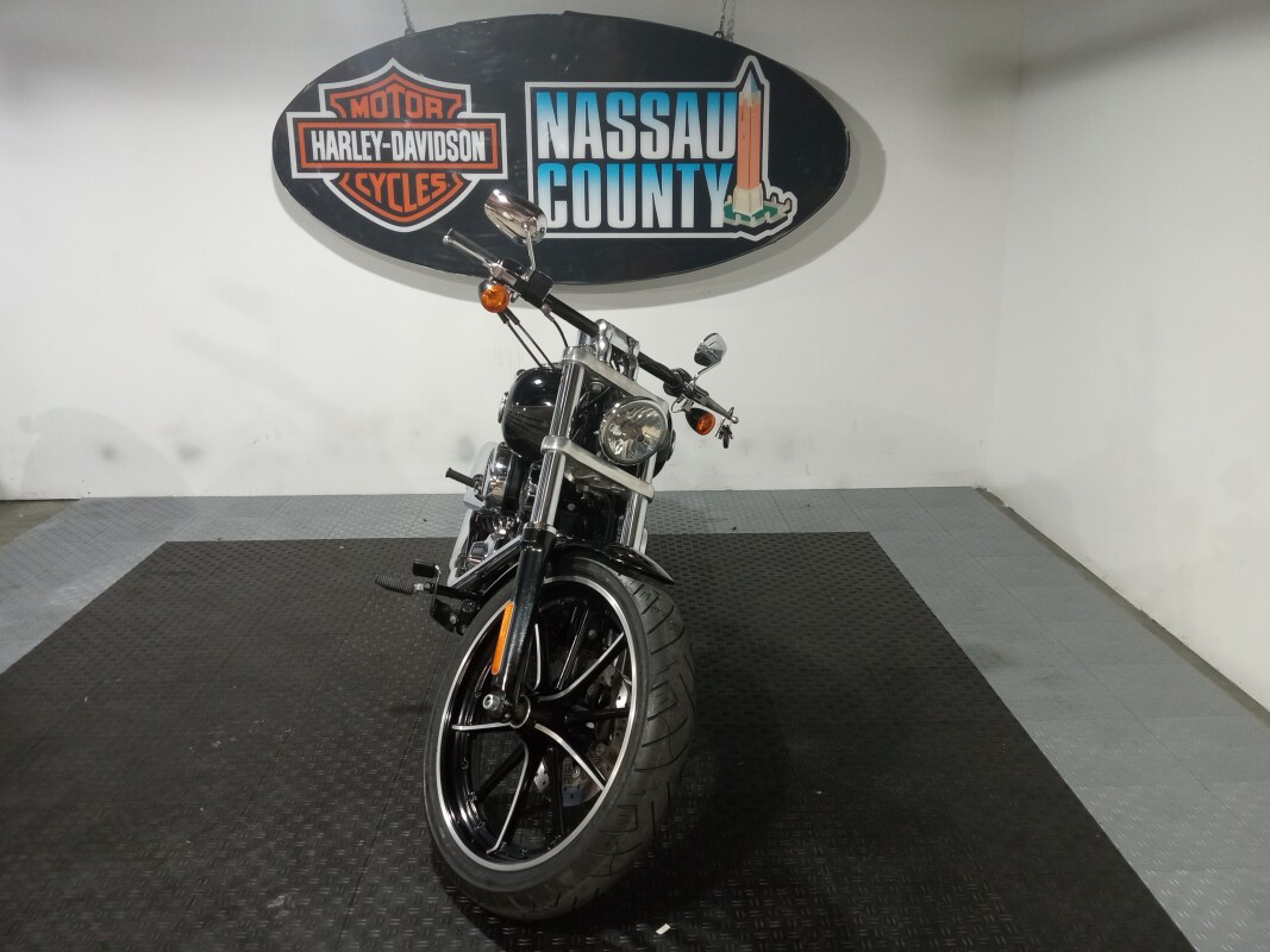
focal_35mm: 28
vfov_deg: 49.7
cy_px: 476
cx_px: 635
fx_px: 1027
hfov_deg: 63.4
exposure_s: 1/60
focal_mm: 3.71
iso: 462
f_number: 2.2
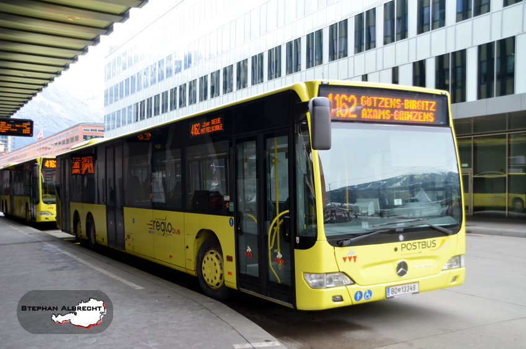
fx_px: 547
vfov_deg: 35.3
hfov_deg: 51.4
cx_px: 263
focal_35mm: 38
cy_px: 174
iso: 400
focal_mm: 25
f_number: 4.5
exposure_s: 1/80
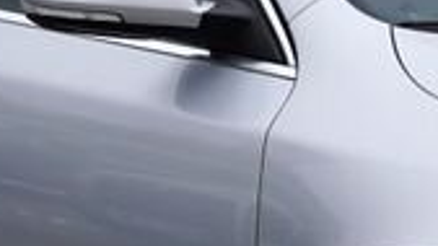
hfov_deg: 7.8
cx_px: 500
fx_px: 3170
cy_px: 250
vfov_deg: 4.4
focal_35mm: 273
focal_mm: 43
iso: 100
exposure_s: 1/125
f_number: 4.5
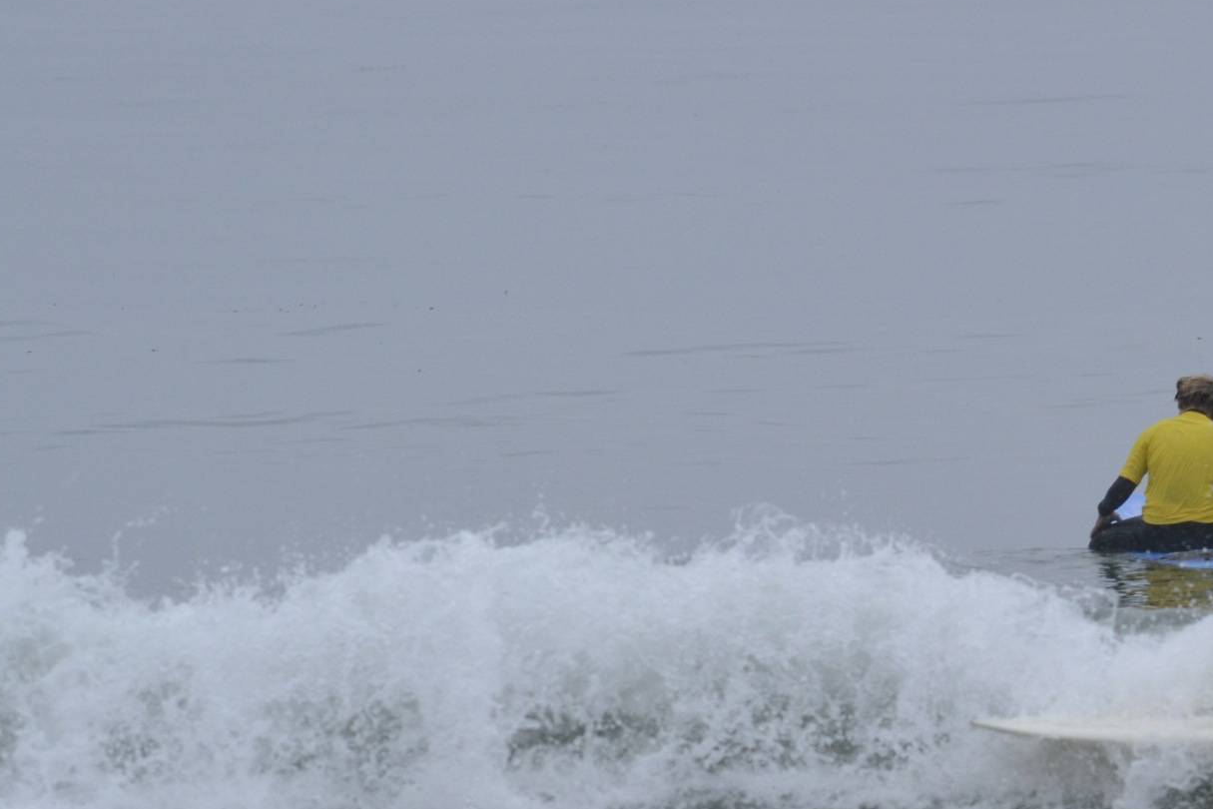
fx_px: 28739
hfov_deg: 2.4
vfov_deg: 1.6
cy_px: 480
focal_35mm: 853
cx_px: 1014
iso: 800
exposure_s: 1/800
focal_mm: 300
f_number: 9
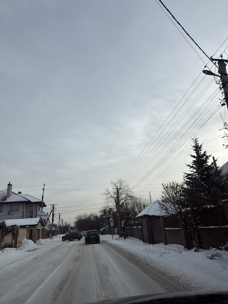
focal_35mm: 24
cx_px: 114
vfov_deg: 71.6
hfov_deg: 56.8
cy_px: 152
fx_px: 211
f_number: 1.78
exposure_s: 1/6173
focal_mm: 6.76
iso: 80
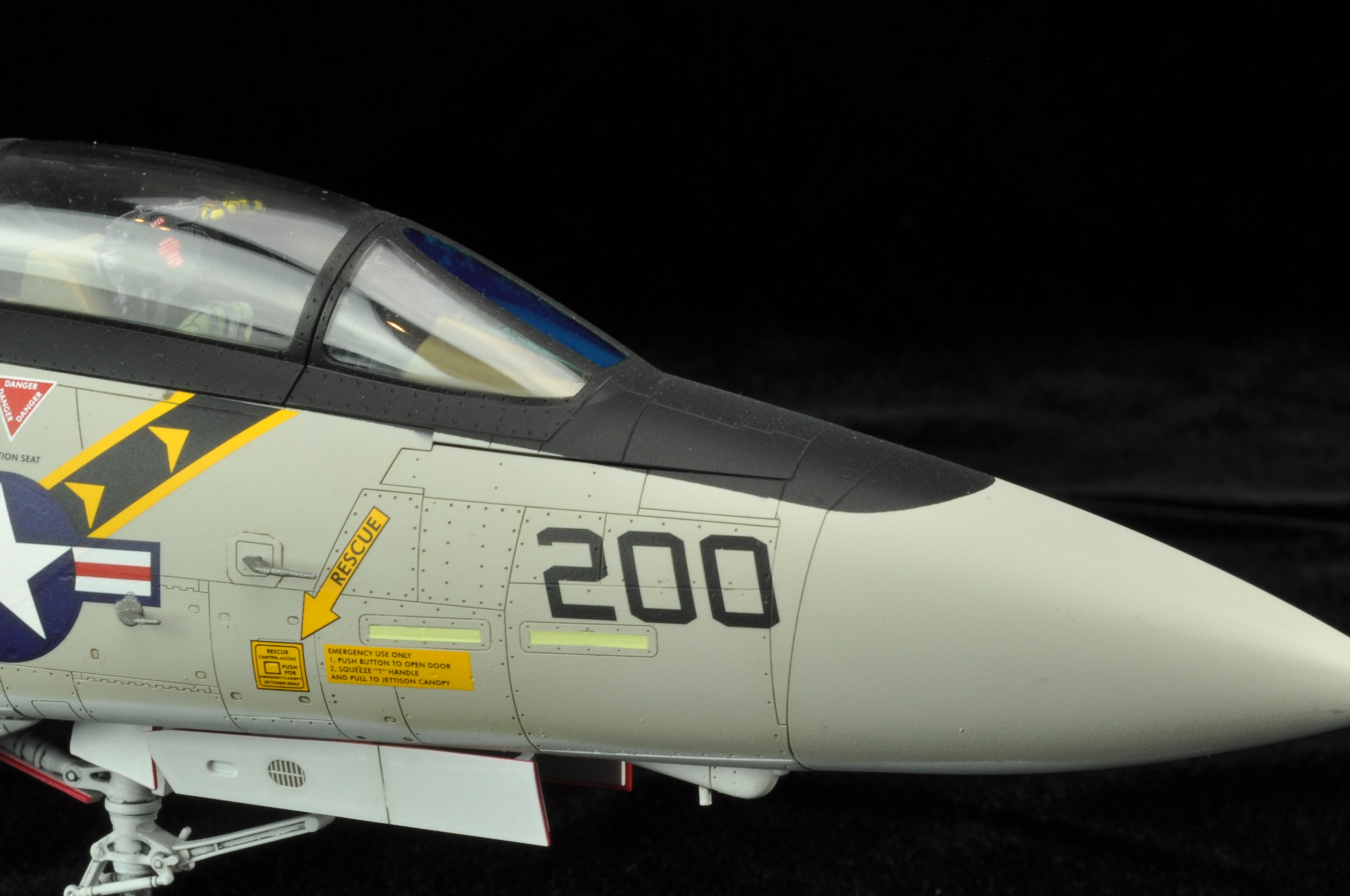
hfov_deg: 18.5
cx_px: 359
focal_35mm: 110
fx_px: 4119
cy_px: 464
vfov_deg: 12.4
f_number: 22
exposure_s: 1/4
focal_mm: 46
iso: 200
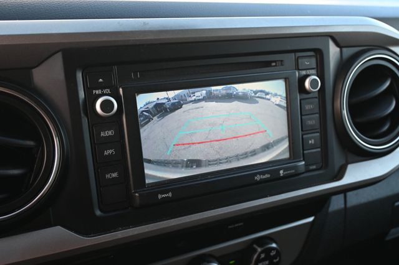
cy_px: 132
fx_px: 407
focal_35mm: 37
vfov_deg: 36.1
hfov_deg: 52.2
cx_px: 200
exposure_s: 1/125
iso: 450
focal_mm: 24.5
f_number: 4.2
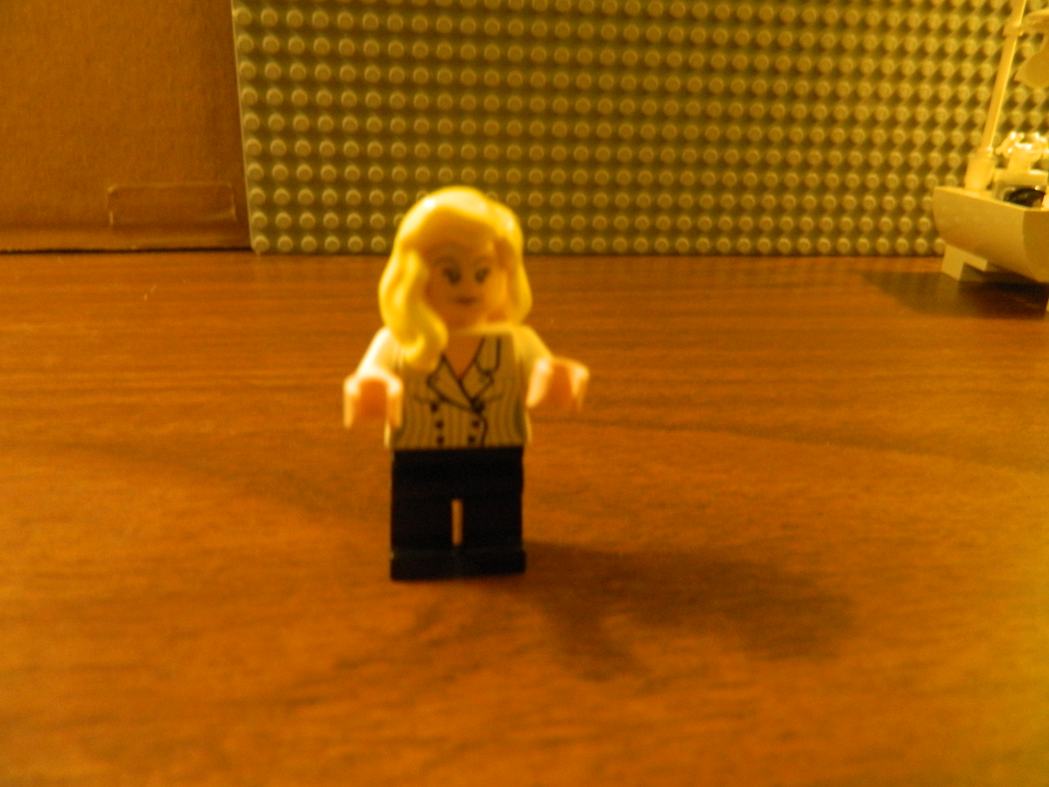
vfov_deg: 54.9
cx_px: 524
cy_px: 394
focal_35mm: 25
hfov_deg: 69.4
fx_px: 758
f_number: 3.1
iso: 400
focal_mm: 4.5
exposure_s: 1/15
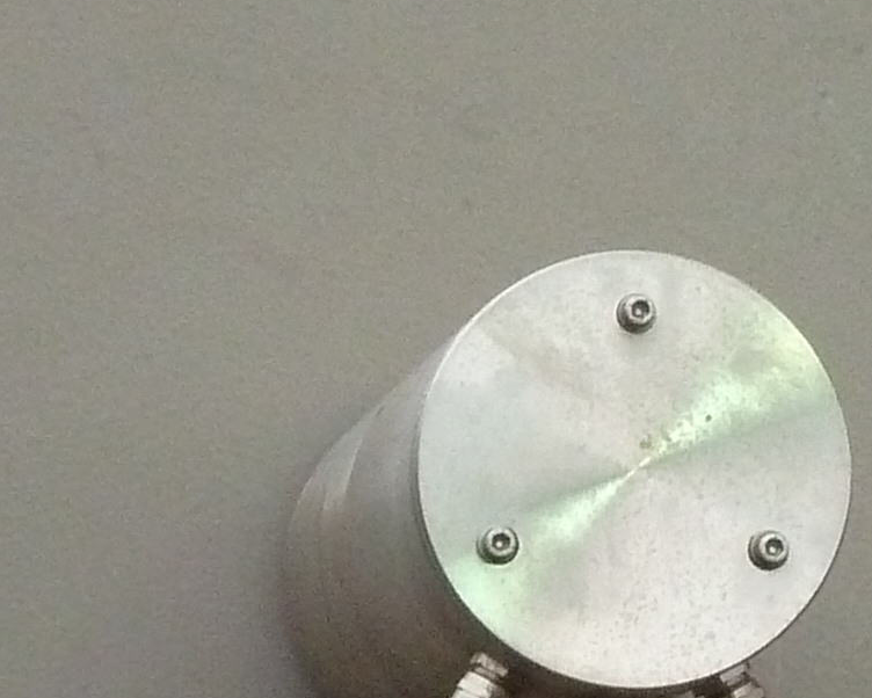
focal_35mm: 405
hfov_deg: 4.8
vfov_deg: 3.8
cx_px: 871
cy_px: 590
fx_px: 10455
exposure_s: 1/160
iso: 400
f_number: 4.2
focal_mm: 12.8
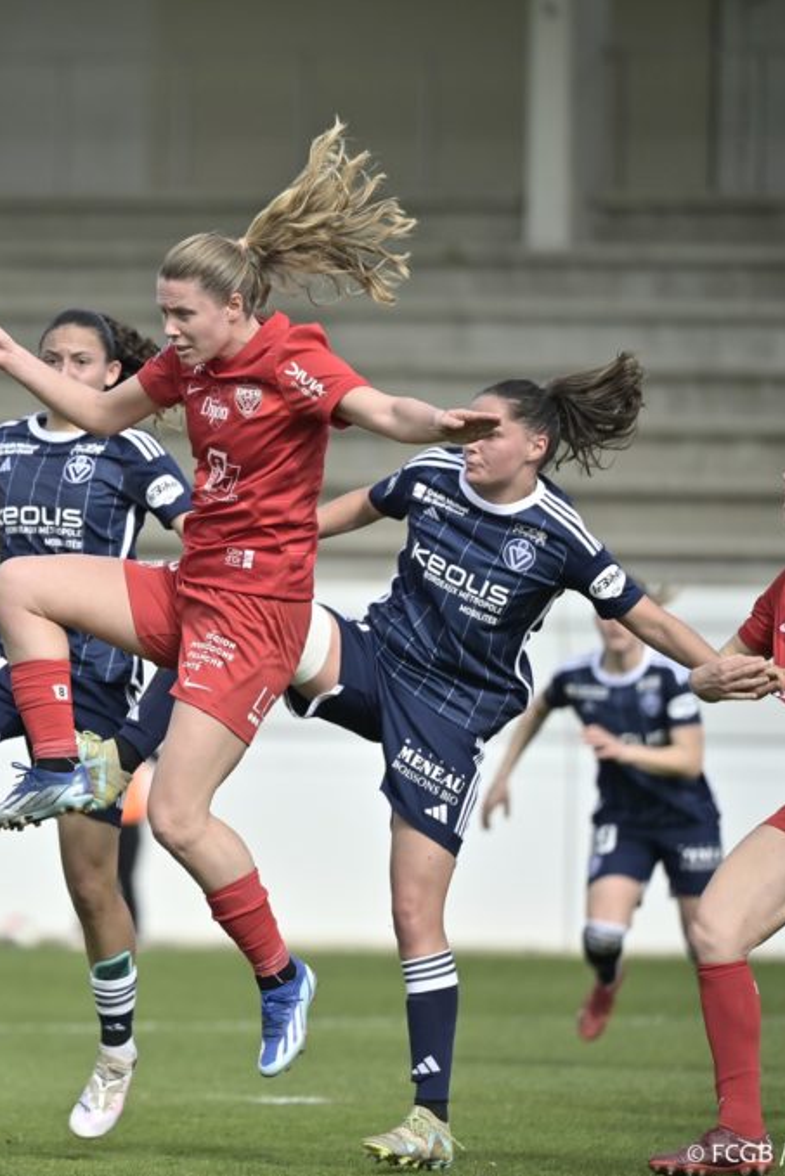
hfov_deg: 3.5
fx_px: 12814
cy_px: 588
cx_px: 68
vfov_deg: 5.3
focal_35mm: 392
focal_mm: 260
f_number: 4
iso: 320
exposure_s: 1/4000
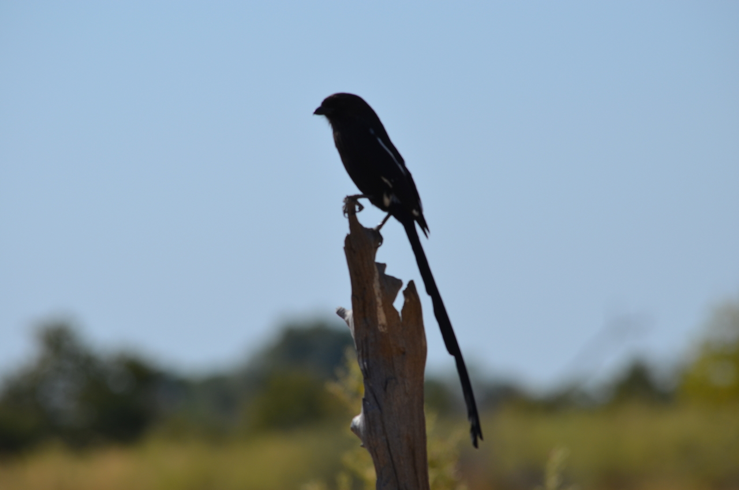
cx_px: 370
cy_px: 245
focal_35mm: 360
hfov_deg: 5.7
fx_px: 7375
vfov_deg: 3.8
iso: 200
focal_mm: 240
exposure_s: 1/1000
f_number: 8
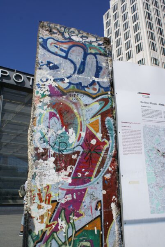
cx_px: 82
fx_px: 206
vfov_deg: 61.9
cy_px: 124
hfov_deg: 43.7
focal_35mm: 30
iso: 100
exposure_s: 1/250
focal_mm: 20
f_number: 10
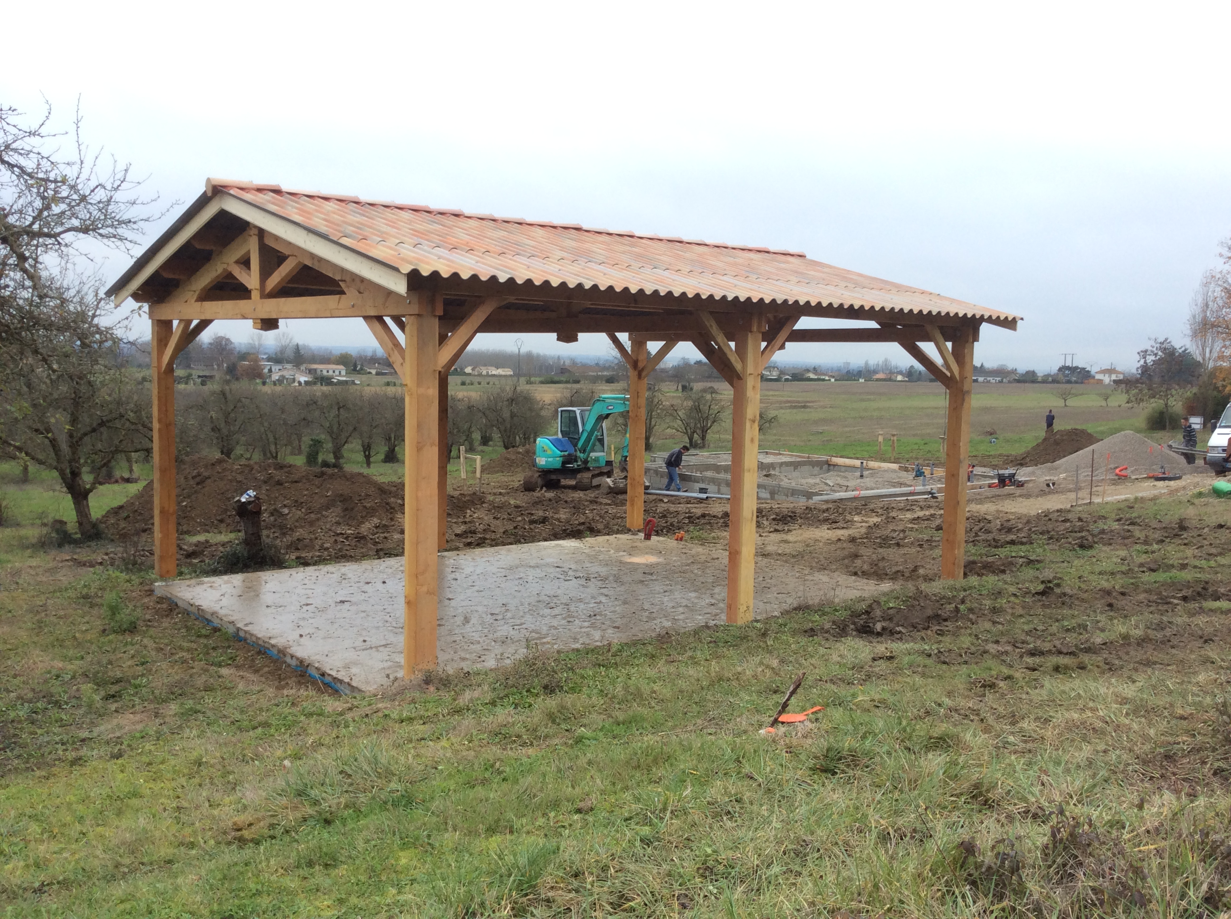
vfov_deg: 42.8
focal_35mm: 33
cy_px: 460
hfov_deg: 55.4
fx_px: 1172
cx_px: 616
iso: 32
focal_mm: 3.3
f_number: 2.4
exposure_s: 1/169
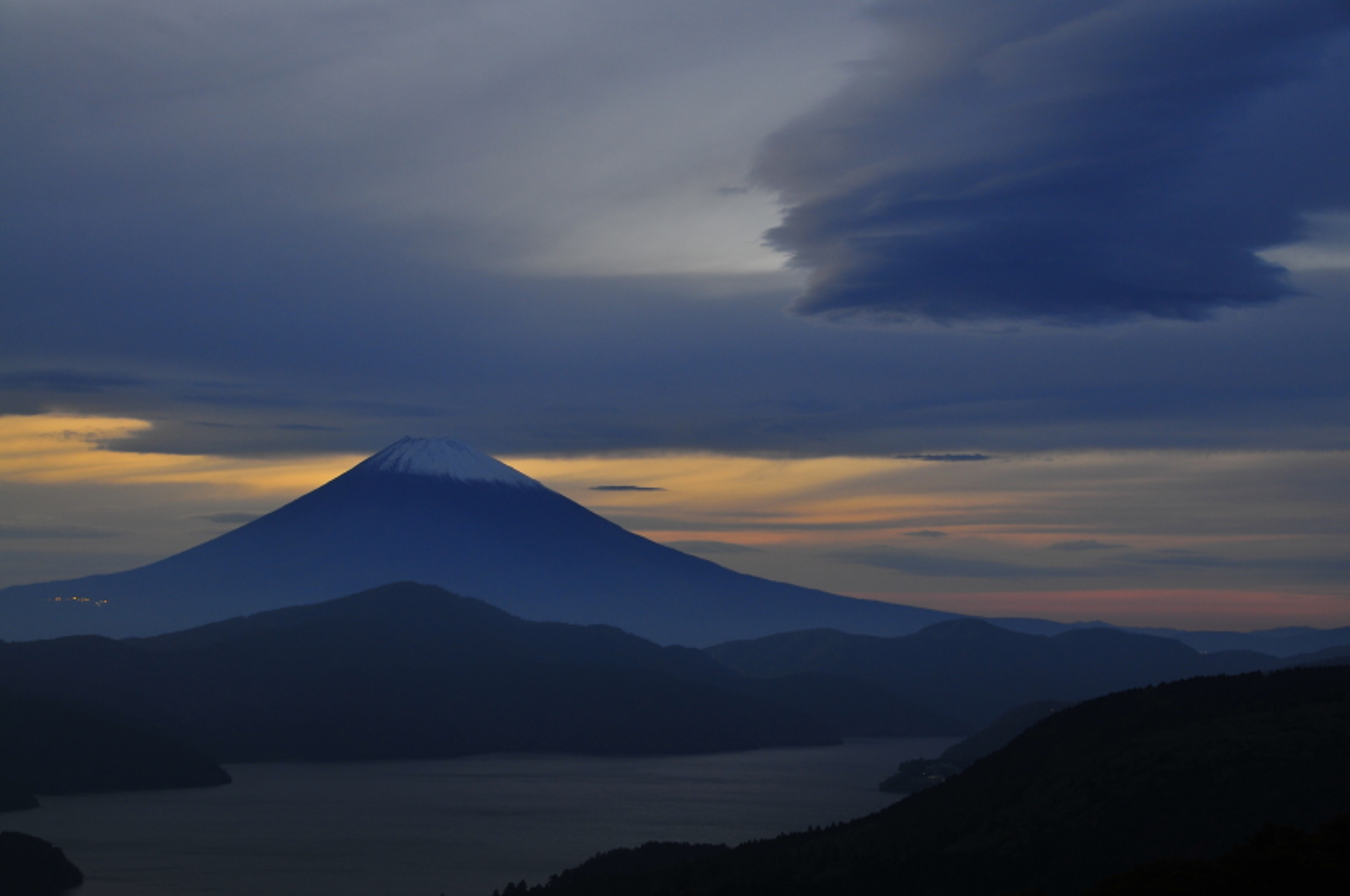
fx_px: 2584
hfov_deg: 29.3
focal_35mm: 69
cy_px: 448
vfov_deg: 19.7
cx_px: 675
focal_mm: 46
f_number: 9
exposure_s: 1/1.6
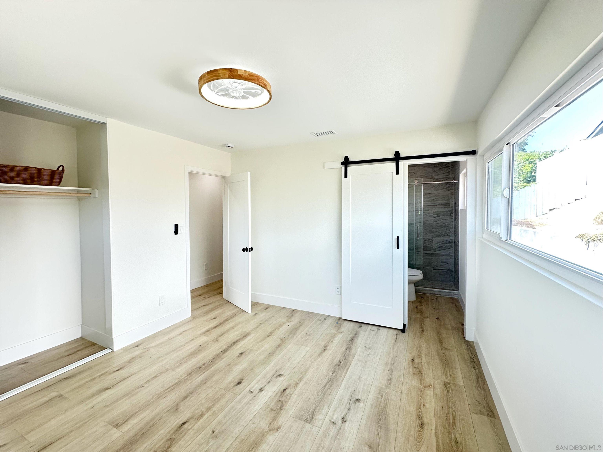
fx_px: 244
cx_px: 302
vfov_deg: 85.7
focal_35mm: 14
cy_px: 226
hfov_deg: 102.1
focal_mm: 2.22
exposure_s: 1/99
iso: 125
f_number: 2.2
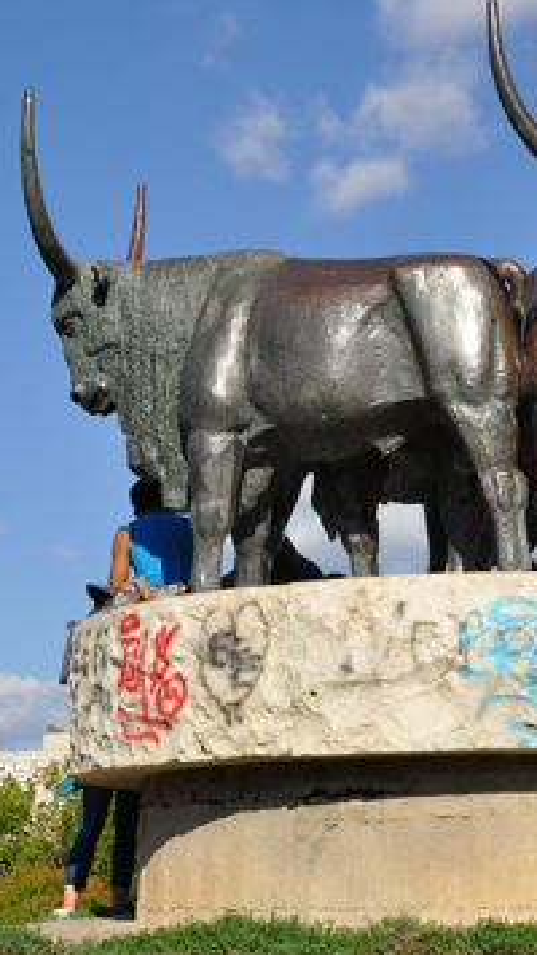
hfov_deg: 15.7
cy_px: 469
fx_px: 1948
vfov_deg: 27.6
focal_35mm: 77
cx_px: 271
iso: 200
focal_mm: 29
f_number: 10
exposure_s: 1/400
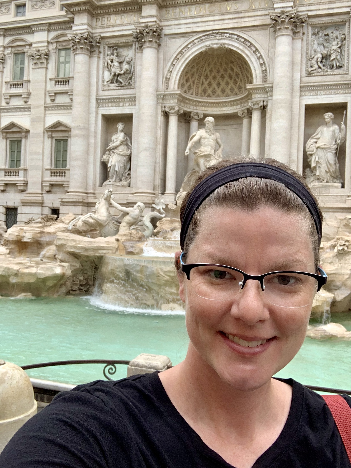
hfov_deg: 41.8
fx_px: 460
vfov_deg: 53.9
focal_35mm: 34
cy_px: 223
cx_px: 173
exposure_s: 1/121
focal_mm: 2.87
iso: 50
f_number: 2.2
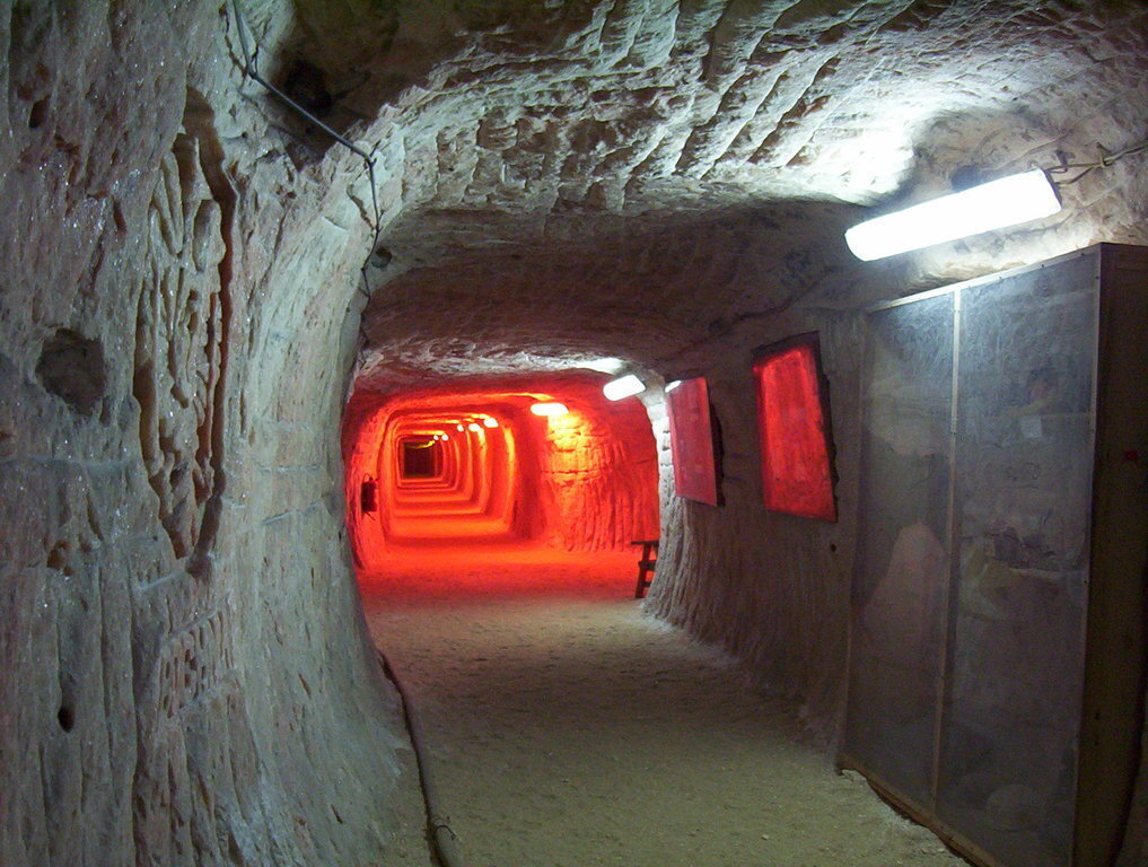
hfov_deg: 43.8
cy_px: 434
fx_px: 1430
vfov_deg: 33.7
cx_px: 574
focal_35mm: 43
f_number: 2.73
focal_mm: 5.77
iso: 200
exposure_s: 1/16.6
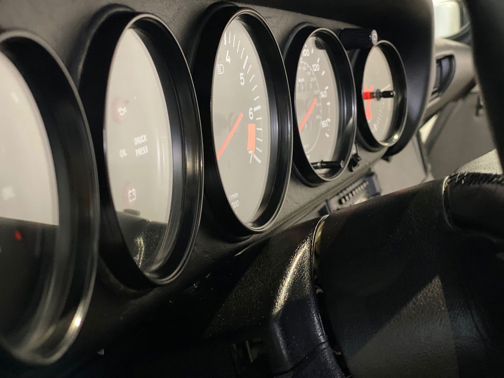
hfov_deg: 36.8
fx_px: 757
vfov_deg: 28.0
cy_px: 189
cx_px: 252
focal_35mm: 52
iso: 400
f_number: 2
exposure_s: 1/14
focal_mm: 6
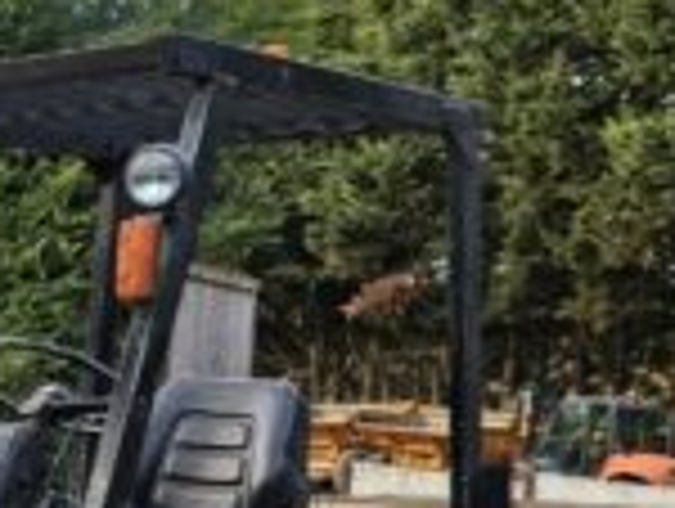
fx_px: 1914
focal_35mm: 98
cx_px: -504
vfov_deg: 15.0
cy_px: 459
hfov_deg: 16.9
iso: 160
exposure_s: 1/180
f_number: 1.8
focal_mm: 5.4
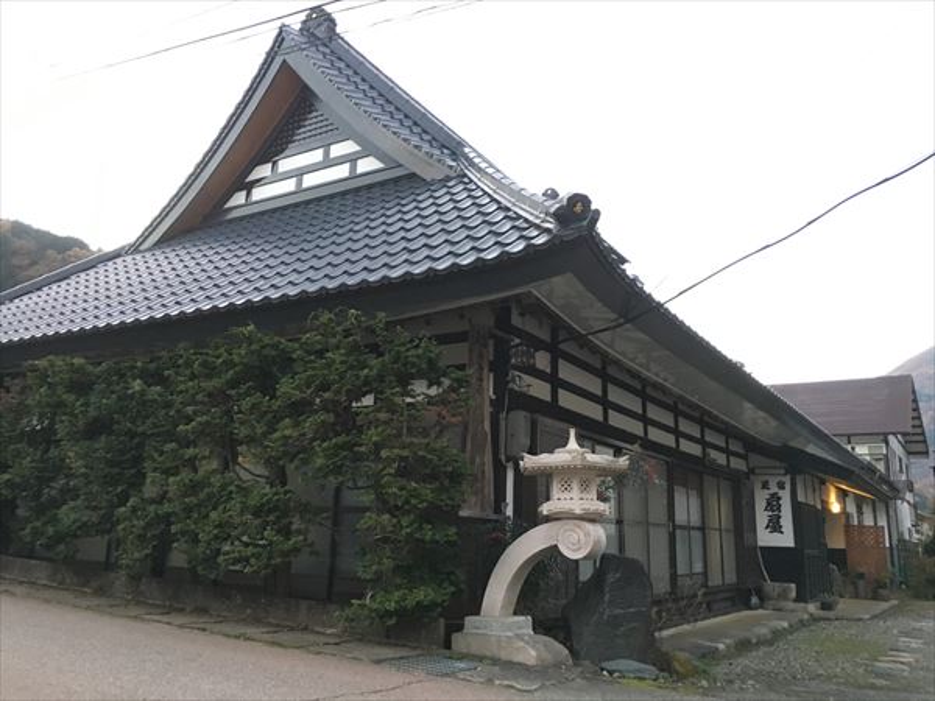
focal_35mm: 29
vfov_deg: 48.2
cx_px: 468
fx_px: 783
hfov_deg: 61.7
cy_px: 350
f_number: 2.2
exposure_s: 1/15
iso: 400
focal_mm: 4.15
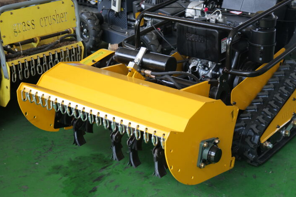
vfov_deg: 21.2
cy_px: 66
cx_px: 211
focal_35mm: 64
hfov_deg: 31.0
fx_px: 526
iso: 400
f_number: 5
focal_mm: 44
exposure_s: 1/60
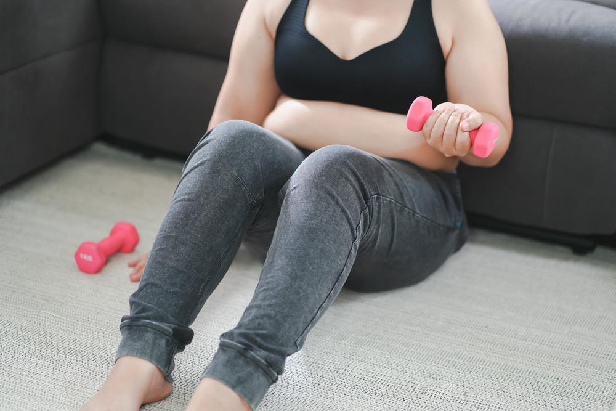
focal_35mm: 85
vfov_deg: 16.1
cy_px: 206
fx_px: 1455
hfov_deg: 23.9
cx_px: 308
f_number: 2
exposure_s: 1/160
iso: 500
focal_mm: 85
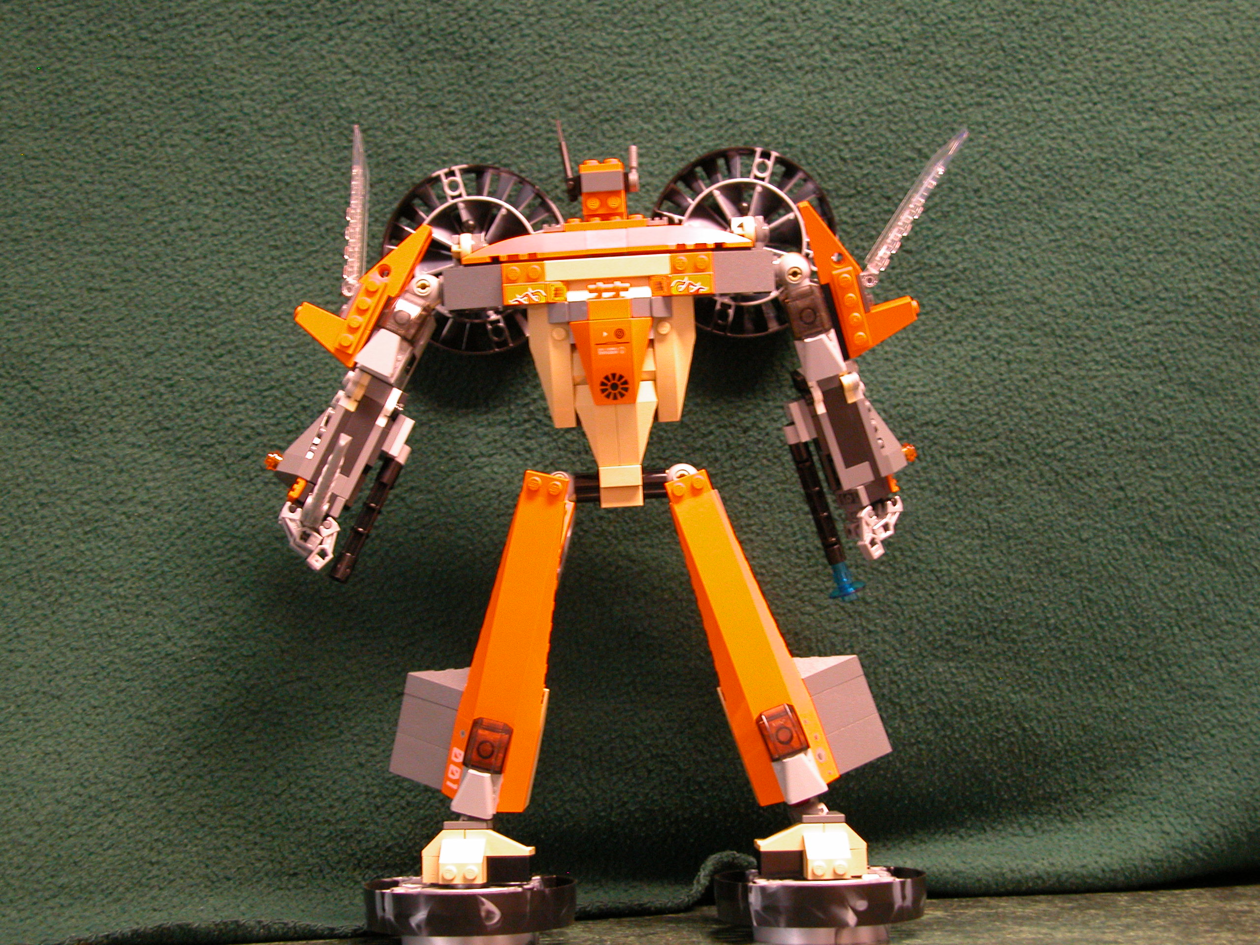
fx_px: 2257
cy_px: 472
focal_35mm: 62
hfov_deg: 31.2
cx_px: 630
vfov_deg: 23.7
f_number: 4
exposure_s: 1/3.8
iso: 302
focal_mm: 15.7
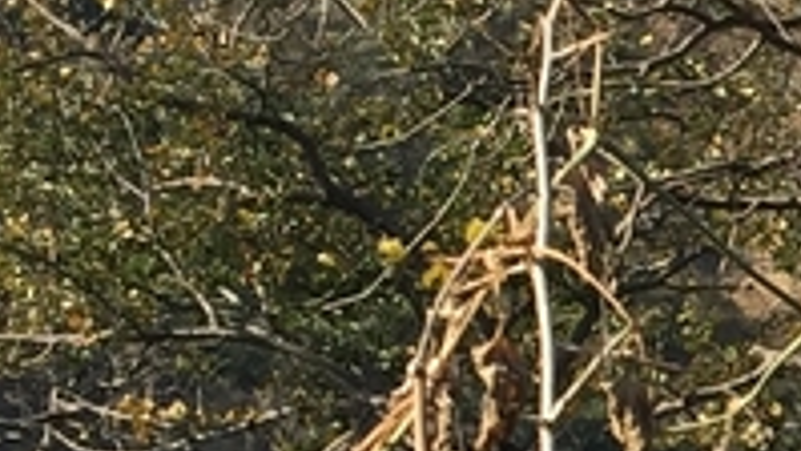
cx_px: 1509
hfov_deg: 10.0
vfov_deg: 5.9
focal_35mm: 203
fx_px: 4312
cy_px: 556
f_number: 2.2
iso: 32
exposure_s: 1/898
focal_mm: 4.15
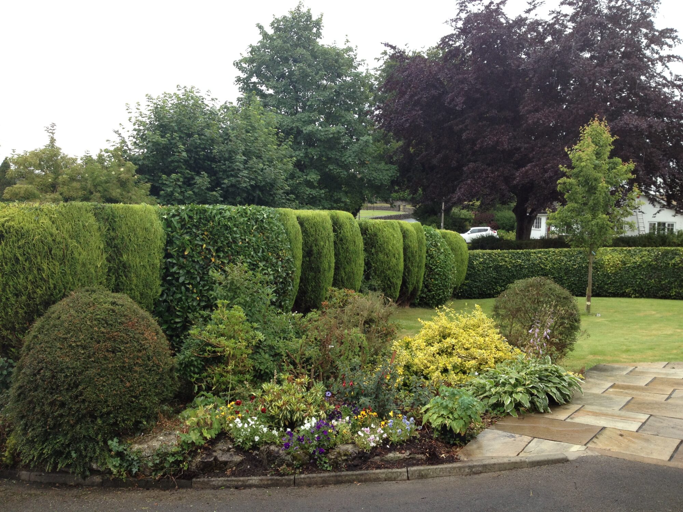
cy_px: 256
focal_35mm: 35
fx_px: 691
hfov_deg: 52.6
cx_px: 342
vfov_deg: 40.7
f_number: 2.4
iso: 50
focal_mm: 4.28
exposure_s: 1/238
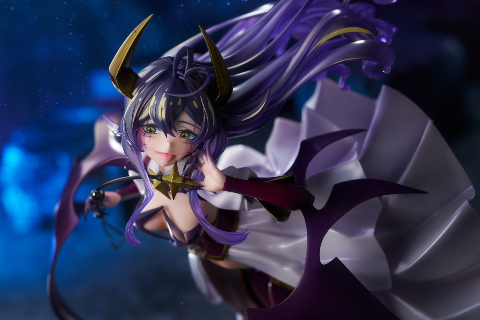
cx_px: 240
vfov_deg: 20.9
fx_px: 867
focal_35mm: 65
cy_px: 160
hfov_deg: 31.0
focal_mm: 65
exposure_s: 1/100
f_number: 5
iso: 100
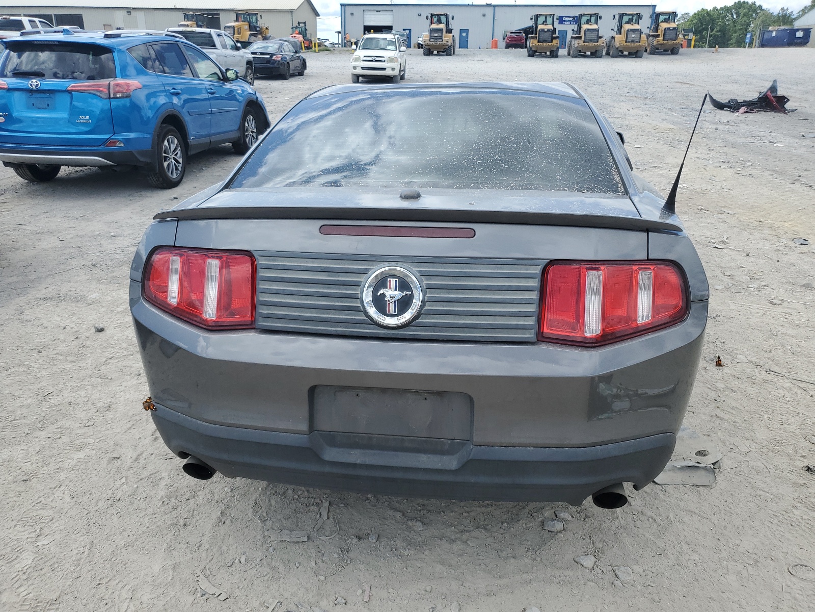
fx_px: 612
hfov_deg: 67.3
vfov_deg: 53.1
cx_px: 408
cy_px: 306
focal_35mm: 26
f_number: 1.5
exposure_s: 1/2000
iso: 50
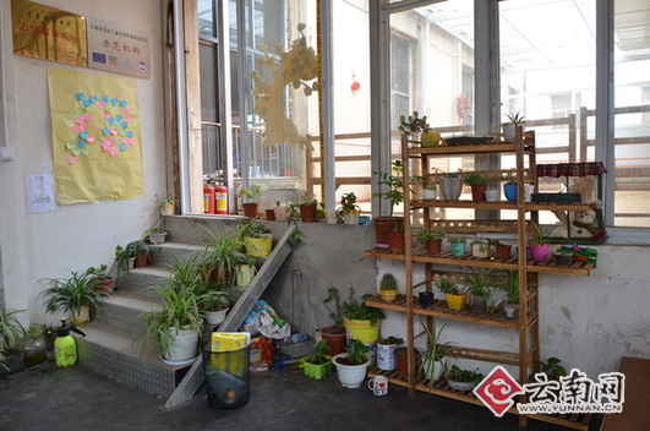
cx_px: 325
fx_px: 487
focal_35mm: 27
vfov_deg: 47.8
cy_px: 216
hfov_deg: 67.5
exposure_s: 1/60
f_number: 4
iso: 400
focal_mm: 18
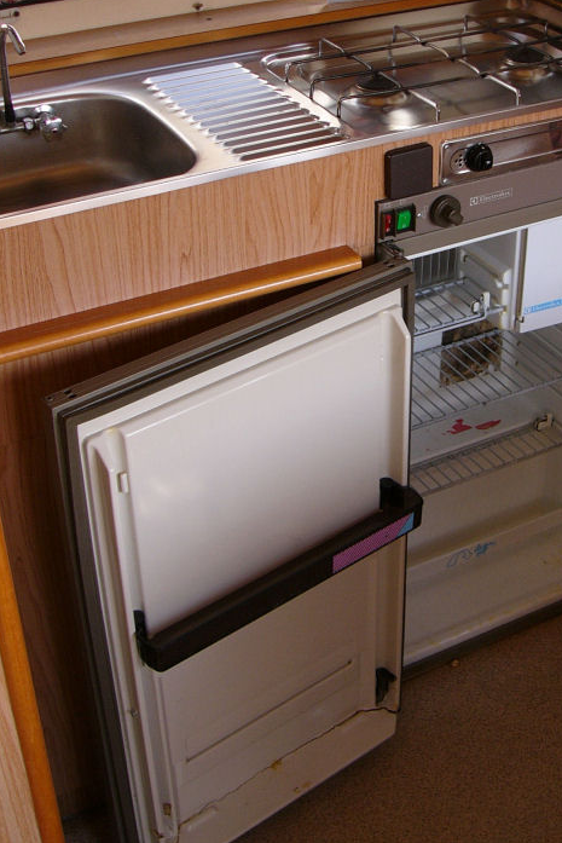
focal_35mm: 55
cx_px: 373
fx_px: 1287
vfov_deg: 35.8
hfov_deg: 24.5
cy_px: 275
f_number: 2.8
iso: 75
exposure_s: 1/60
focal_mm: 6
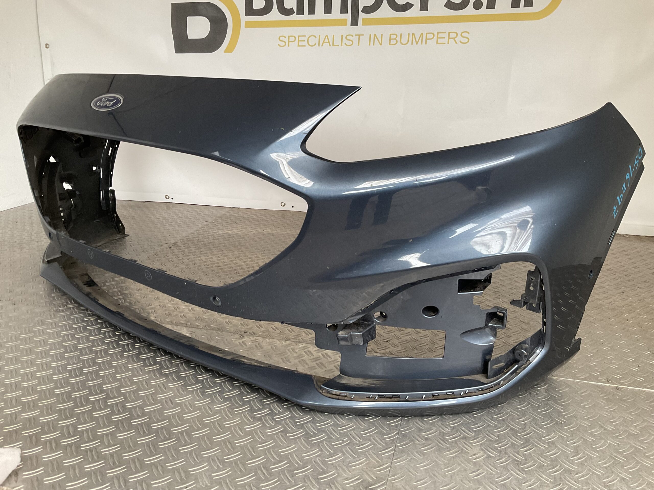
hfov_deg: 61.7
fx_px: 548
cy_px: 245
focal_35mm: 29
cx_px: 327
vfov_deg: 48.2
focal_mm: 3
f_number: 1.8
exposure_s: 1/60
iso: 100
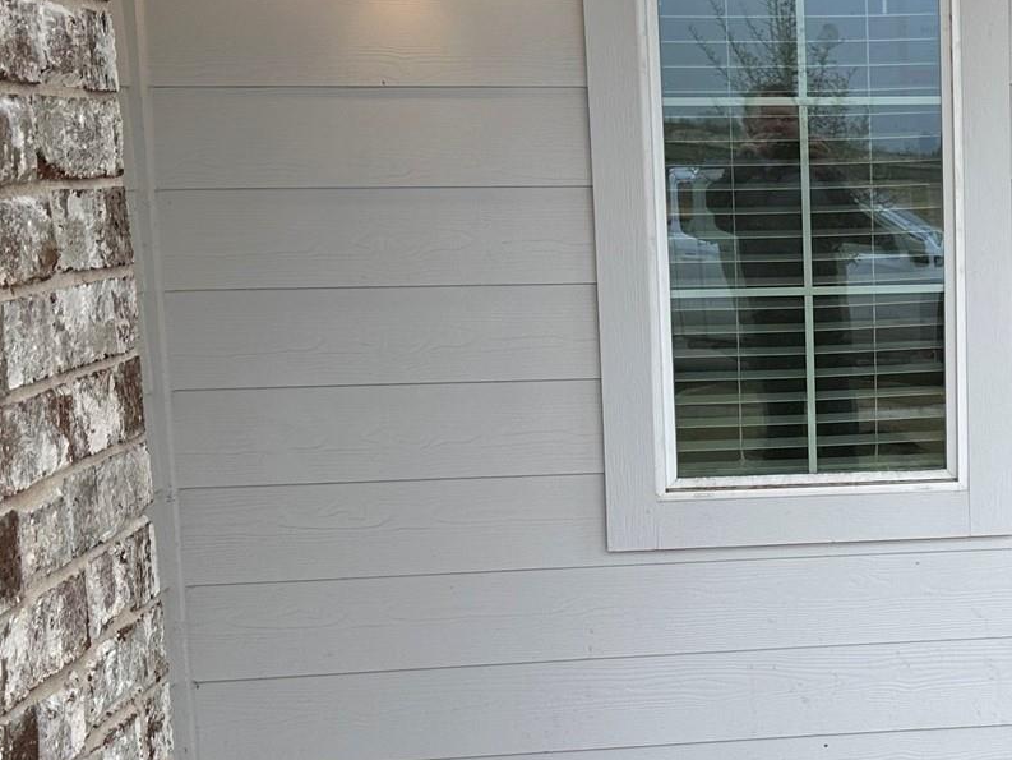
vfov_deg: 23.7
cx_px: 1012
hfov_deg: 29.2
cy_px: 383
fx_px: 1813
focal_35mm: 62
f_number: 1.78
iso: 80
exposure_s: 1/473
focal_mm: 6.86
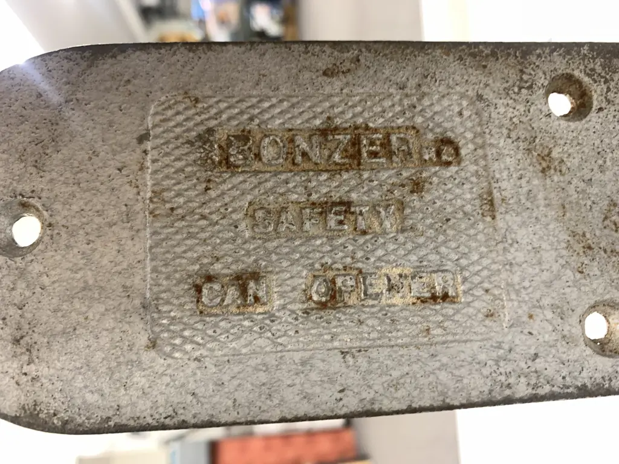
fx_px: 465
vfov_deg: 53.1
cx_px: 310
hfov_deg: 67.3
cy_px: 232
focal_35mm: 26
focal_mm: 4.25
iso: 125
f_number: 1.8
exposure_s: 1/50
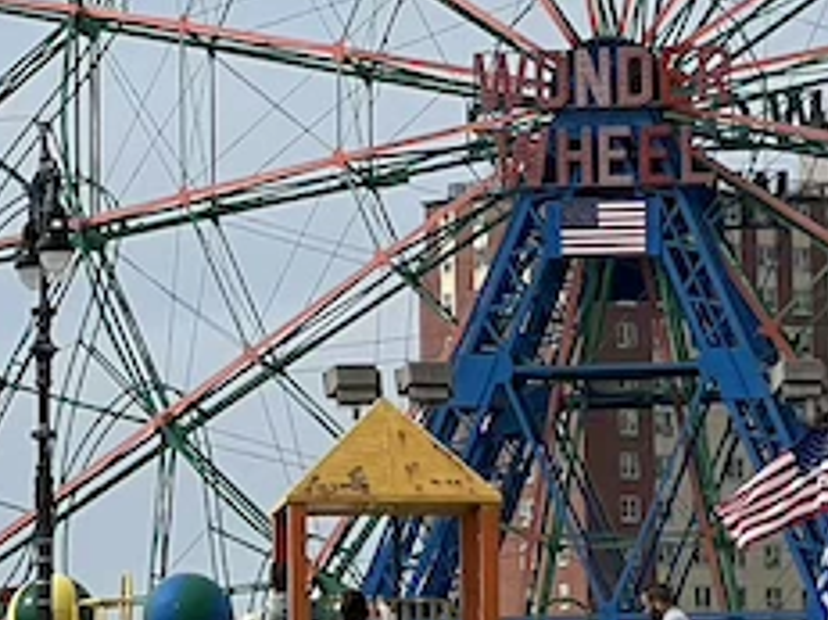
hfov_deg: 7.4
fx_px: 6383
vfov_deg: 5.5
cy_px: 11
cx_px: 606
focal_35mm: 267
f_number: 2.8
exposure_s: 1/1522
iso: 32
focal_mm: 9
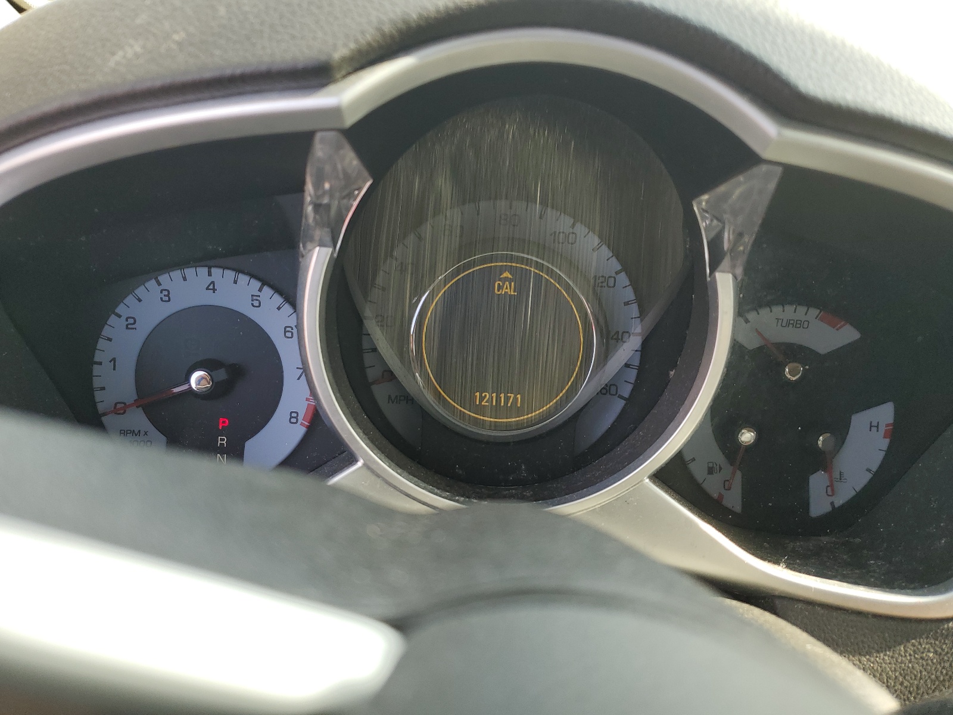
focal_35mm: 26
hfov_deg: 67.3
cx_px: 476
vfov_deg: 53.1
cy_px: 358
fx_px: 716
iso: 50
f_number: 1.5
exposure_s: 1/200
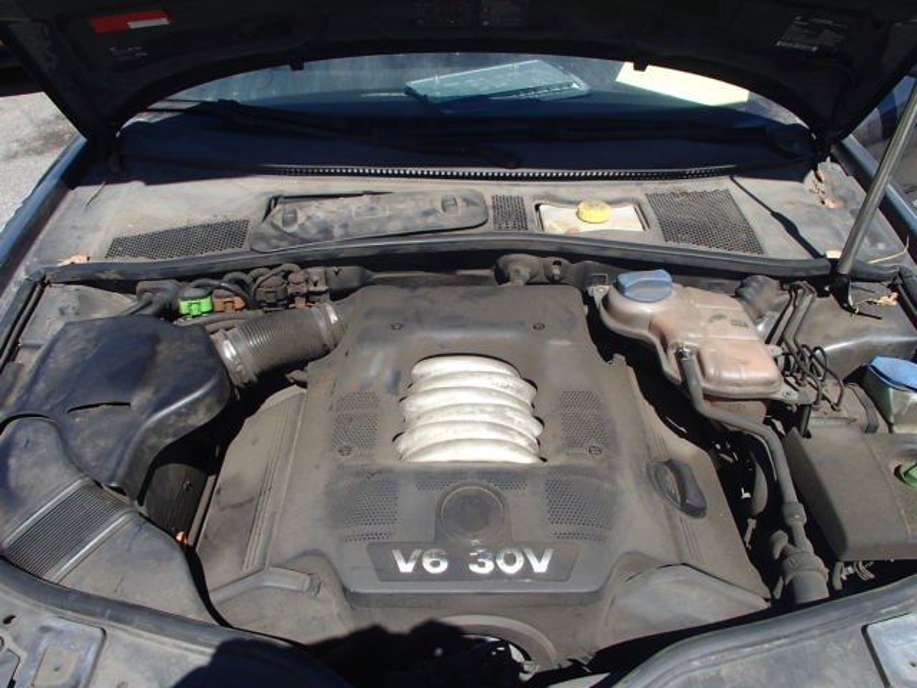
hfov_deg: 63.4
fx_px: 742
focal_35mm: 28
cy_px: 344
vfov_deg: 49.7
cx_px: 458
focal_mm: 5
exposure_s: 1/640
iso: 100
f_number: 3.9
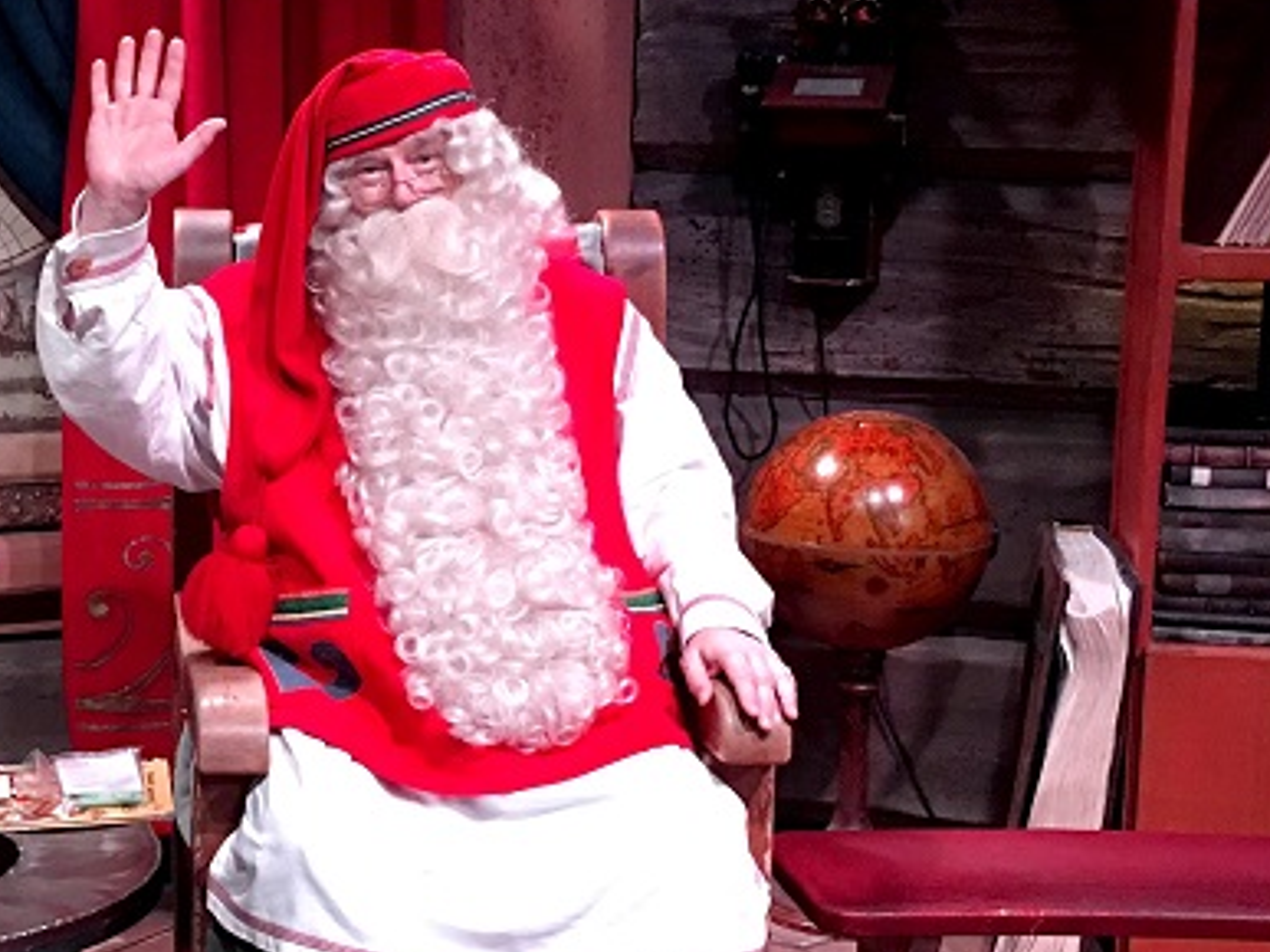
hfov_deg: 41.2
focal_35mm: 45
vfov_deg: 31.7
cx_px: 358
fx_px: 1650
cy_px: 689
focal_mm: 4.15
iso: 125
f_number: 2.2
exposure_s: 1/17
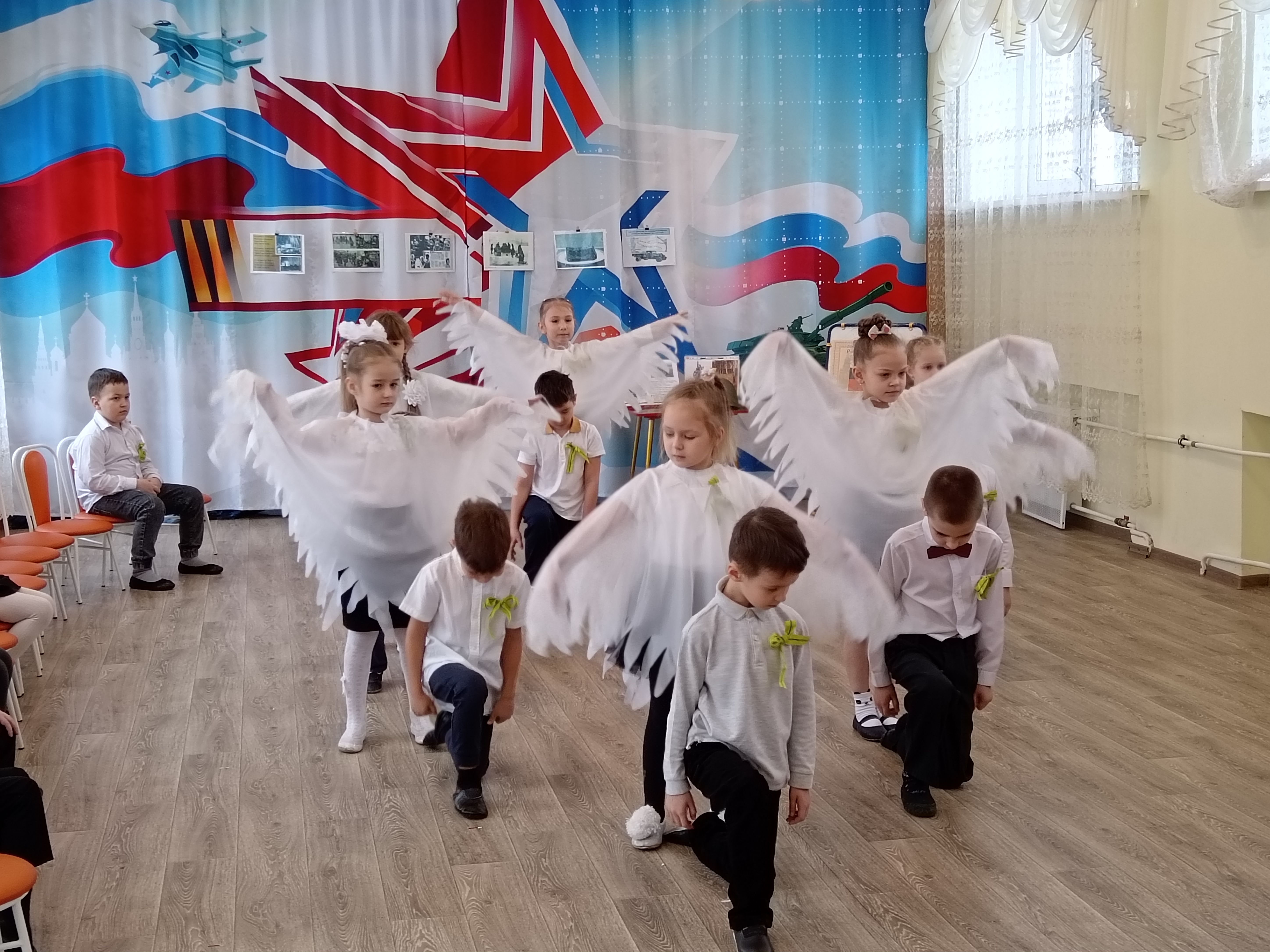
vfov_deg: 29.1
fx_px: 1834
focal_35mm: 50
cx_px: 635
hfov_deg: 38.2
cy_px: 476
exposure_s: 1/50
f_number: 1.9
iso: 355
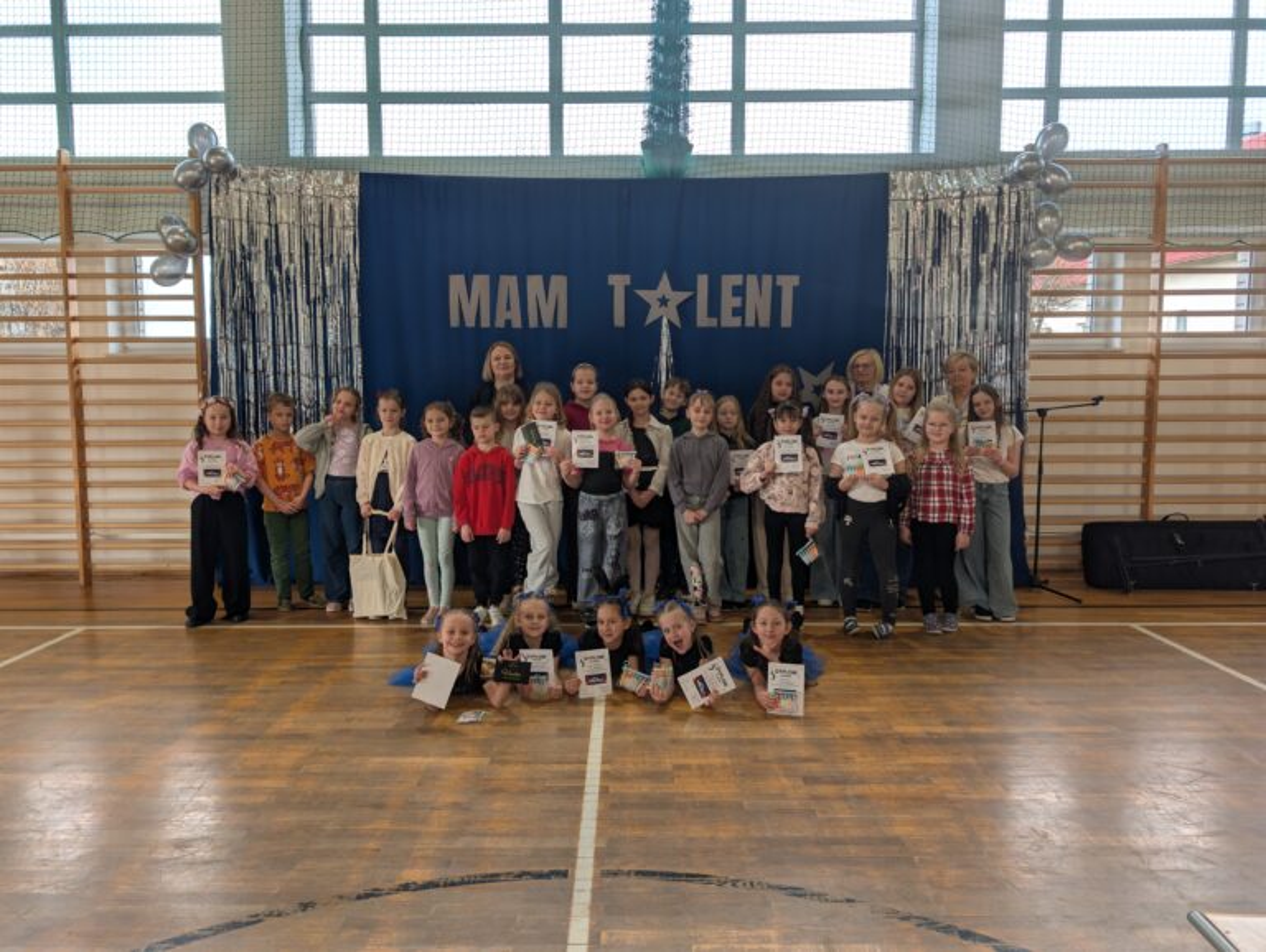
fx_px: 879
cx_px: 633
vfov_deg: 56.9
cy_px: 476
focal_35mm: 24
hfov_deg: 71.5
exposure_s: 1/130
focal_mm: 6.9
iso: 18
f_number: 1.68
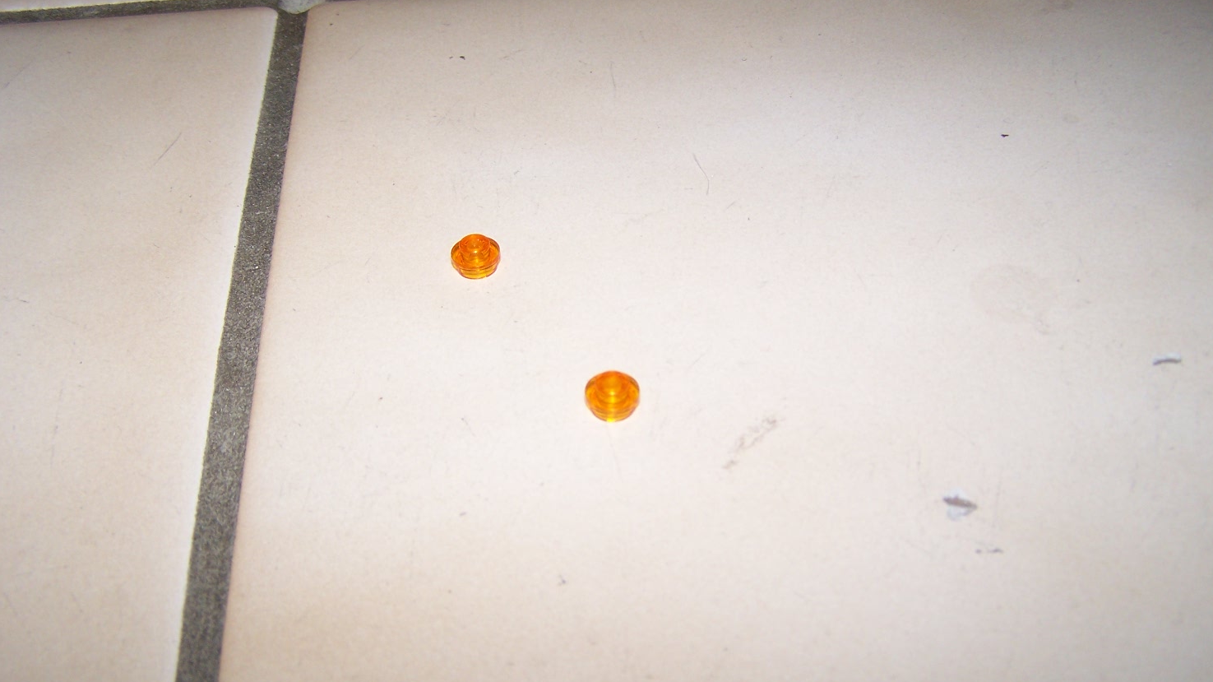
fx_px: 1351
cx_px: 612
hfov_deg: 48.4
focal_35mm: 42
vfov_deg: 28.2
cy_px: 418
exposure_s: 1/60
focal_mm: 6.3
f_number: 2.8
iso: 80
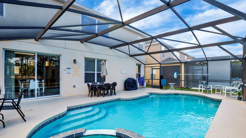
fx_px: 104
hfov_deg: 99.4
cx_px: 124
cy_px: 81
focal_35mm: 16
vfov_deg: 66.6
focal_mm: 10
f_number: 10
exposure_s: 1/80
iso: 200
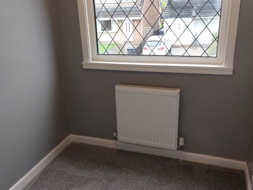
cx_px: 120
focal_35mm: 35
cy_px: 96
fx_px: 256
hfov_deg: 52.6
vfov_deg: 40.7
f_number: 1.8
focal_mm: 5.23
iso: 160
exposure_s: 1/100
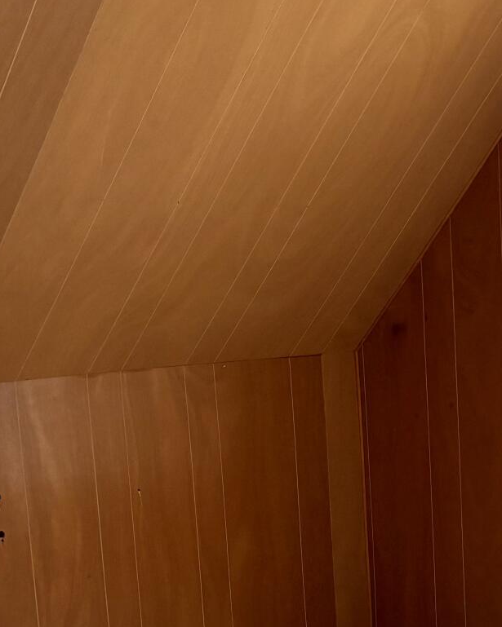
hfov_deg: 22.2
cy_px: 485
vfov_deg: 28.2
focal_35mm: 66
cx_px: 513
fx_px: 1226
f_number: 1.6
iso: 125
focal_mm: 5.96
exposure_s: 1/106
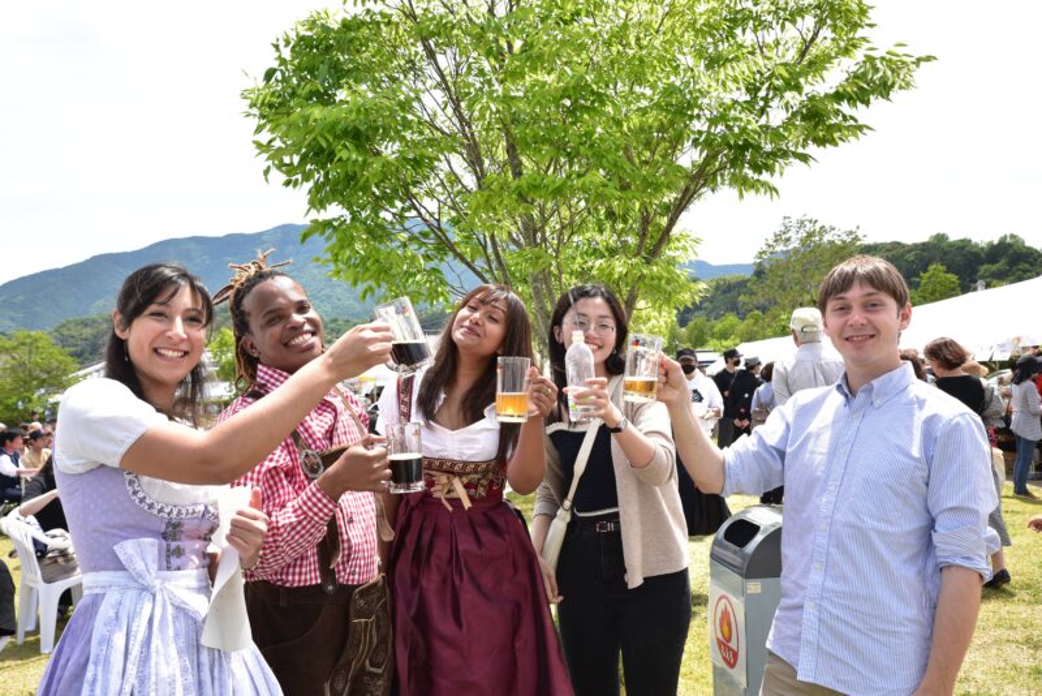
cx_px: 521
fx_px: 927
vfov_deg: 41.1
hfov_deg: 58.7
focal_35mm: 32
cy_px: 348
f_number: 11
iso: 250
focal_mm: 32
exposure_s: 1/200
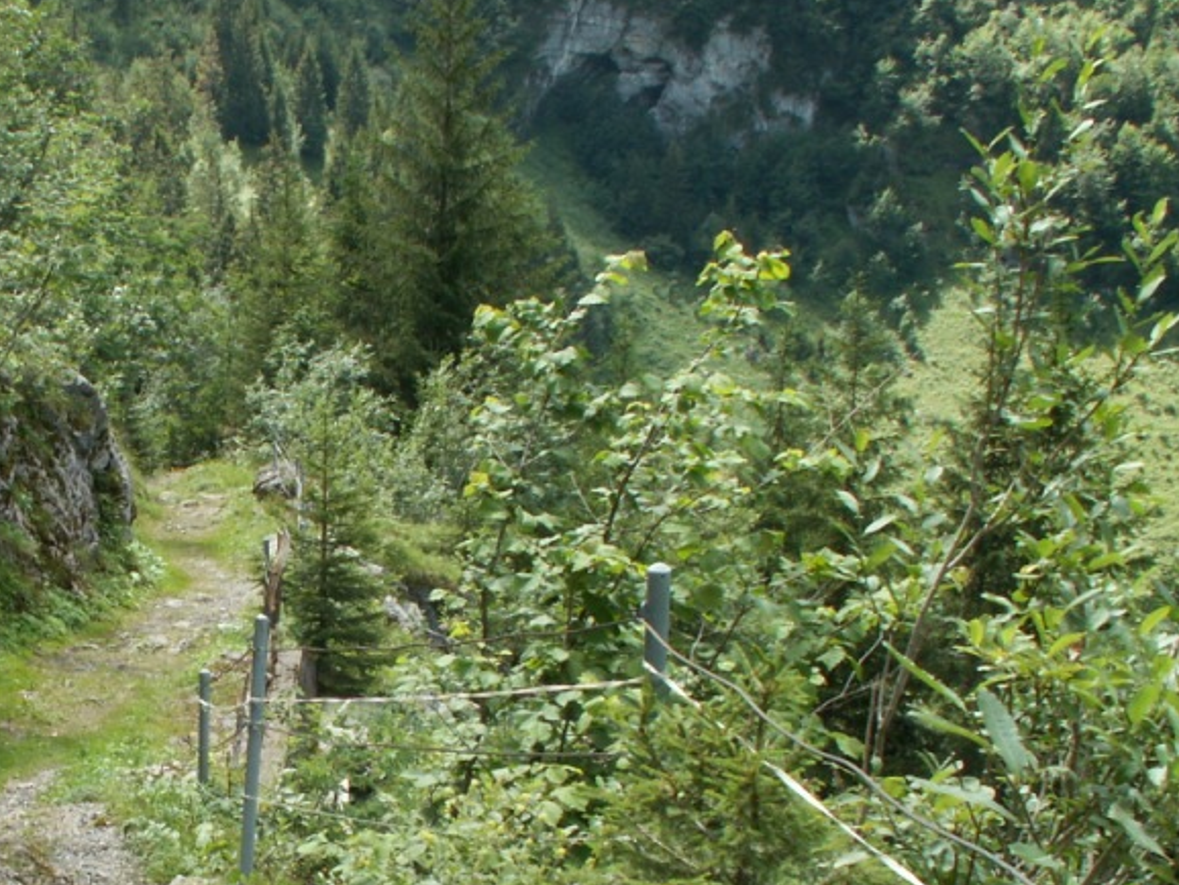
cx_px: 139
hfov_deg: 30.0
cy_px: 704
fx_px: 2113
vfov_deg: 23.3
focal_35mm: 62
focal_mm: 5.86
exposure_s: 1/30
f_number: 7.1
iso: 50
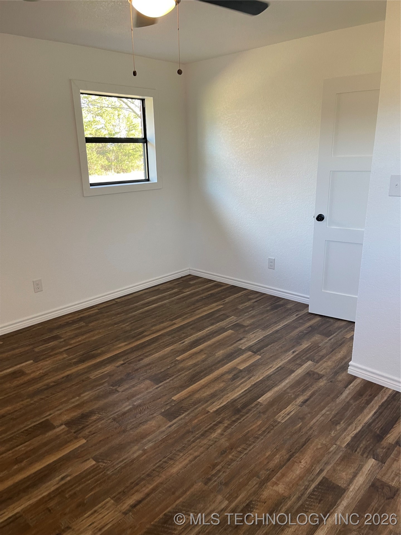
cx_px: 200
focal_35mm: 25
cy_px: 268
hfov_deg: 54.9
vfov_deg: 69.4
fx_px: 386
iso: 125
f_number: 1.6
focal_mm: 5.1
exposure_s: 1/60
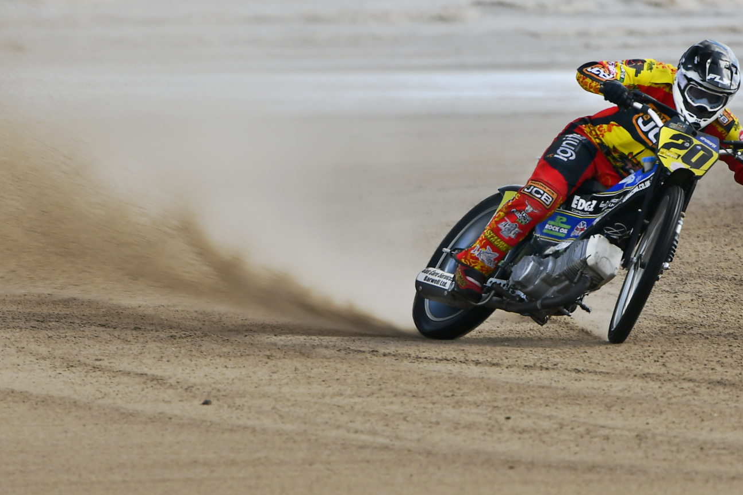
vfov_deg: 1.6
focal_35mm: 838
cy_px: 198
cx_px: 334
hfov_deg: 2.5
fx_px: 17292
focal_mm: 380
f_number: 6.3
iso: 125
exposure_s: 1/250
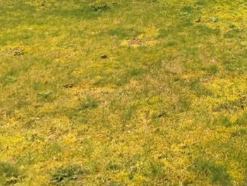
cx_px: 285
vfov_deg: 17.9
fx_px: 457
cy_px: -156
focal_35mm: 64
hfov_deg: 27.2
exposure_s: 1/318
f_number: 2.2
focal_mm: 2.22
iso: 16
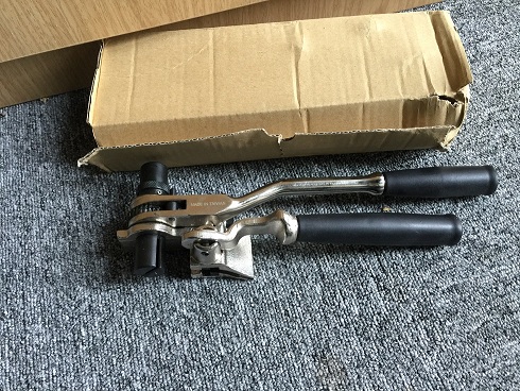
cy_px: 196
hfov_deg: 61.6
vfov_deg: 48.3
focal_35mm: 29
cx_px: 260
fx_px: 436
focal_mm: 4.15
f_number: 2.2
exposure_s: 1/15
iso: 64
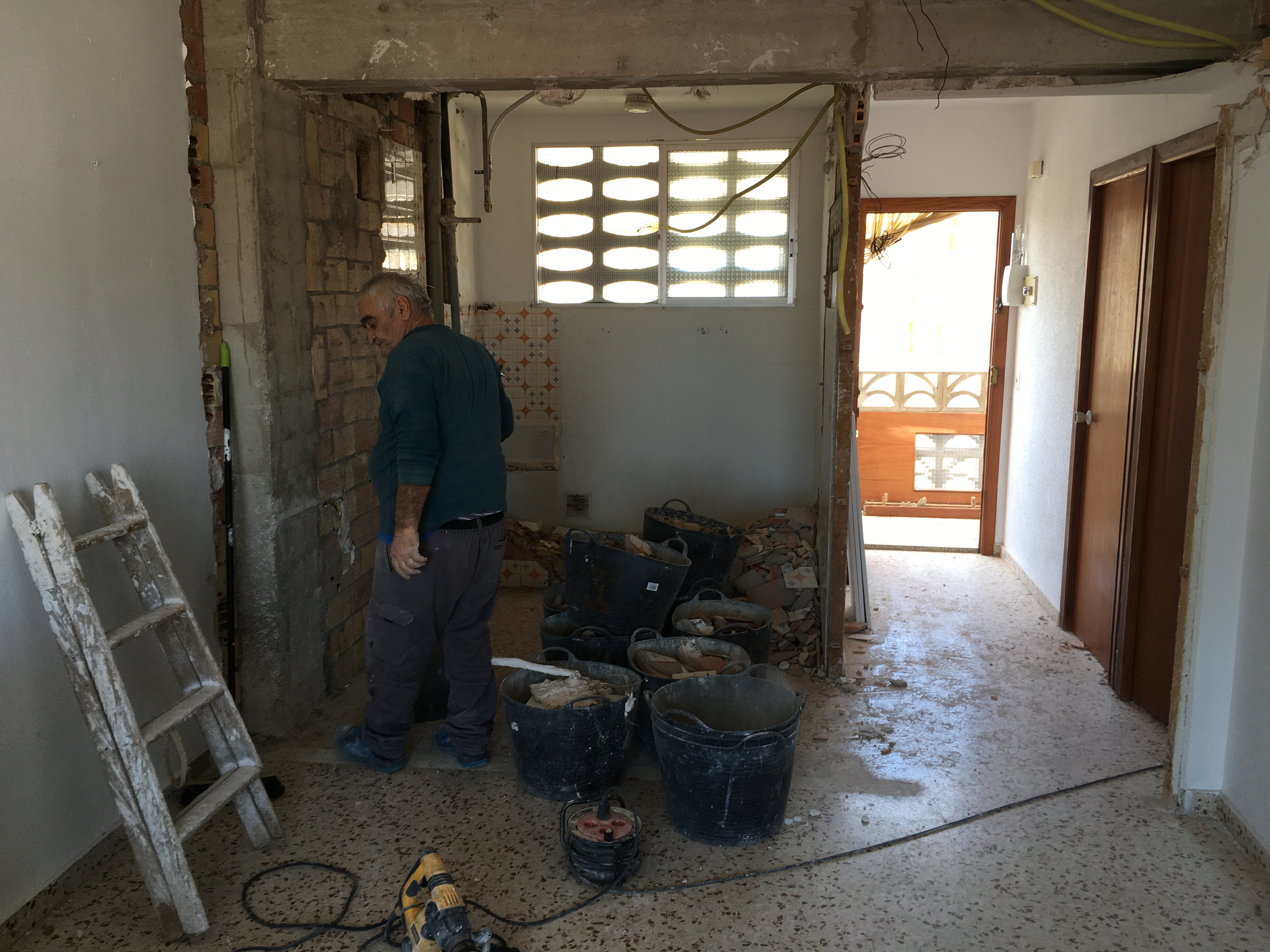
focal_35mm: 29
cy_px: 476
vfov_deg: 48.2
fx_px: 1064
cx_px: 635
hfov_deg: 61.7
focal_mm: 4.15
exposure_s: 1/50
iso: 25
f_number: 2.2
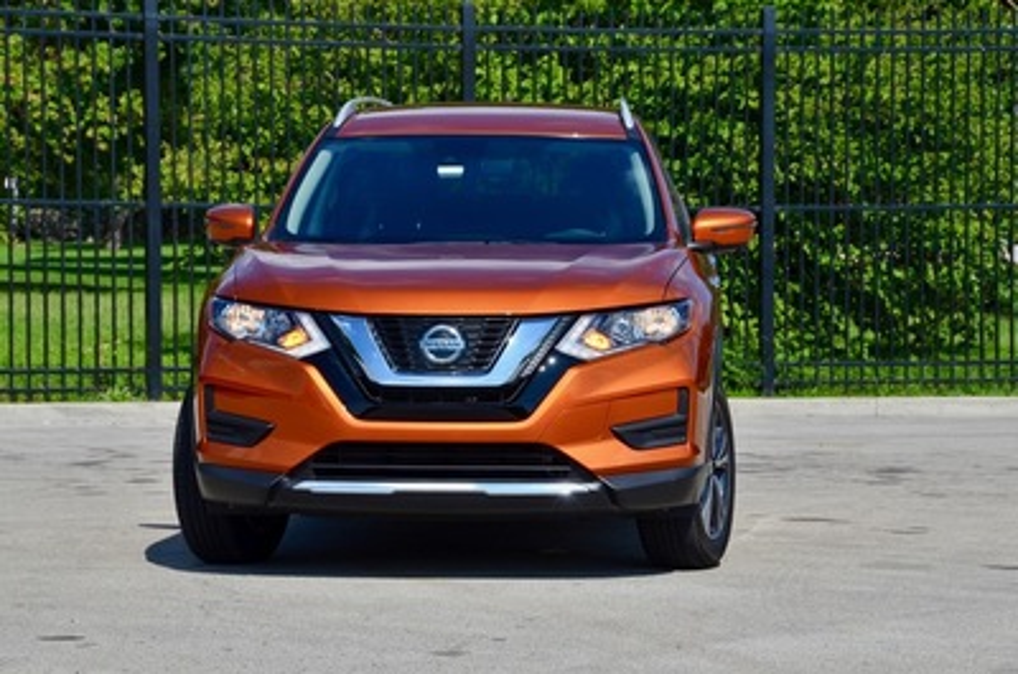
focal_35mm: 142
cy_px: 337
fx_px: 4022
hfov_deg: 14.4
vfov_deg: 9.6
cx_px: 509
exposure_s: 1/320
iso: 100
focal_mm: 95
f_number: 9
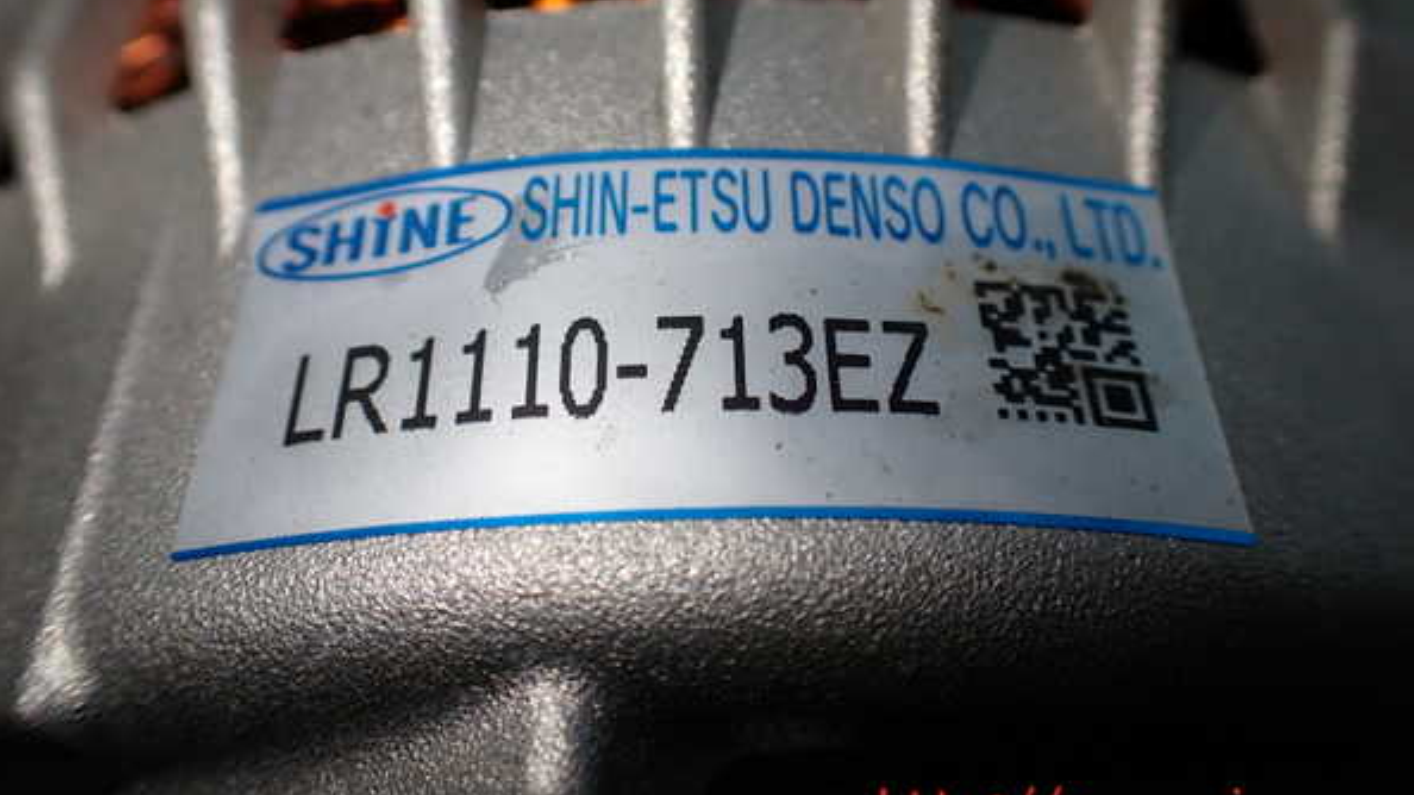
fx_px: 1237
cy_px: 307
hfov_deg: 59.5
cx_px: 702
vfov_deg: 35.5
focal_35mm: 33
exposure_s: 1/125
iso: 100
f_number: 2.3
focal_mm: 5.4
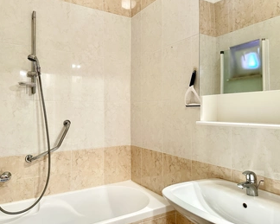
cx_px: 126
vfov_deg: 54.9
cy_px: 113
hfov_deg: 65.9
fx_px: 215
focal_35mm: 26
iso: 200
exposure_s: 1/50
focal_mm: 6.86
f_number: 1.78
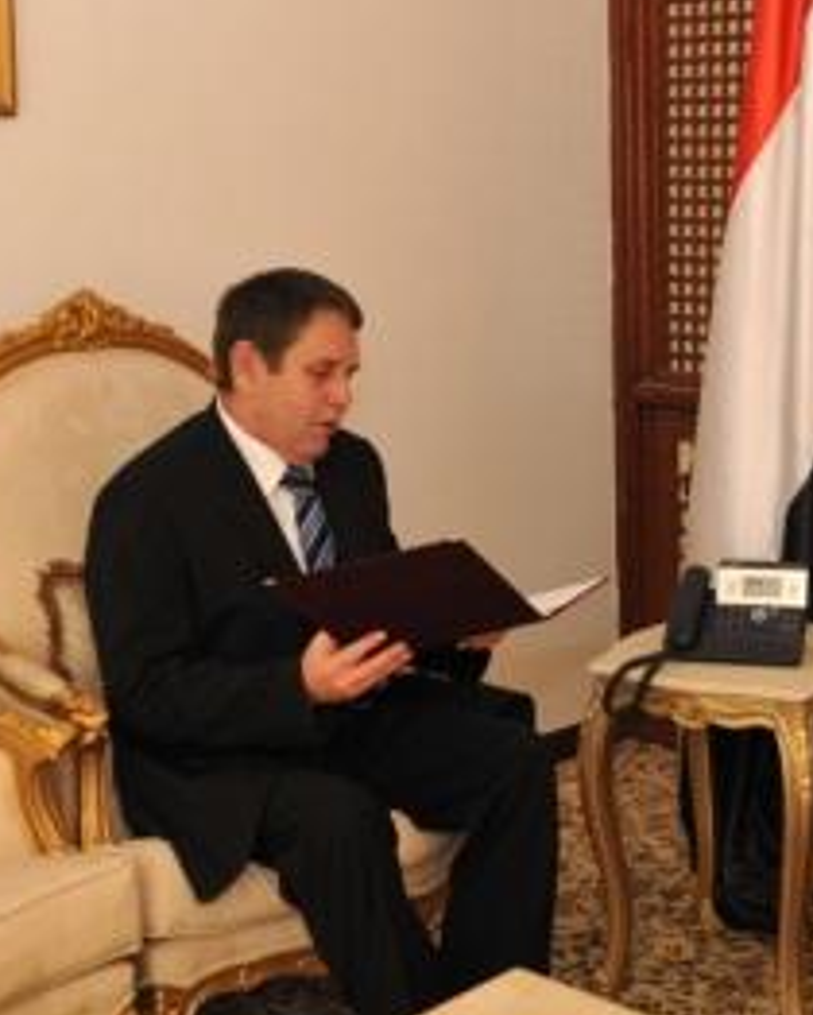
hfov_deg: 24.4
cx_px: 701
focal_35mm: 61
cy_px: 486
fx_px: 1833
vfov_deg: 30.9
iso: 400
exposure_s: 1/80
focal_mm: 38
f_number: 4
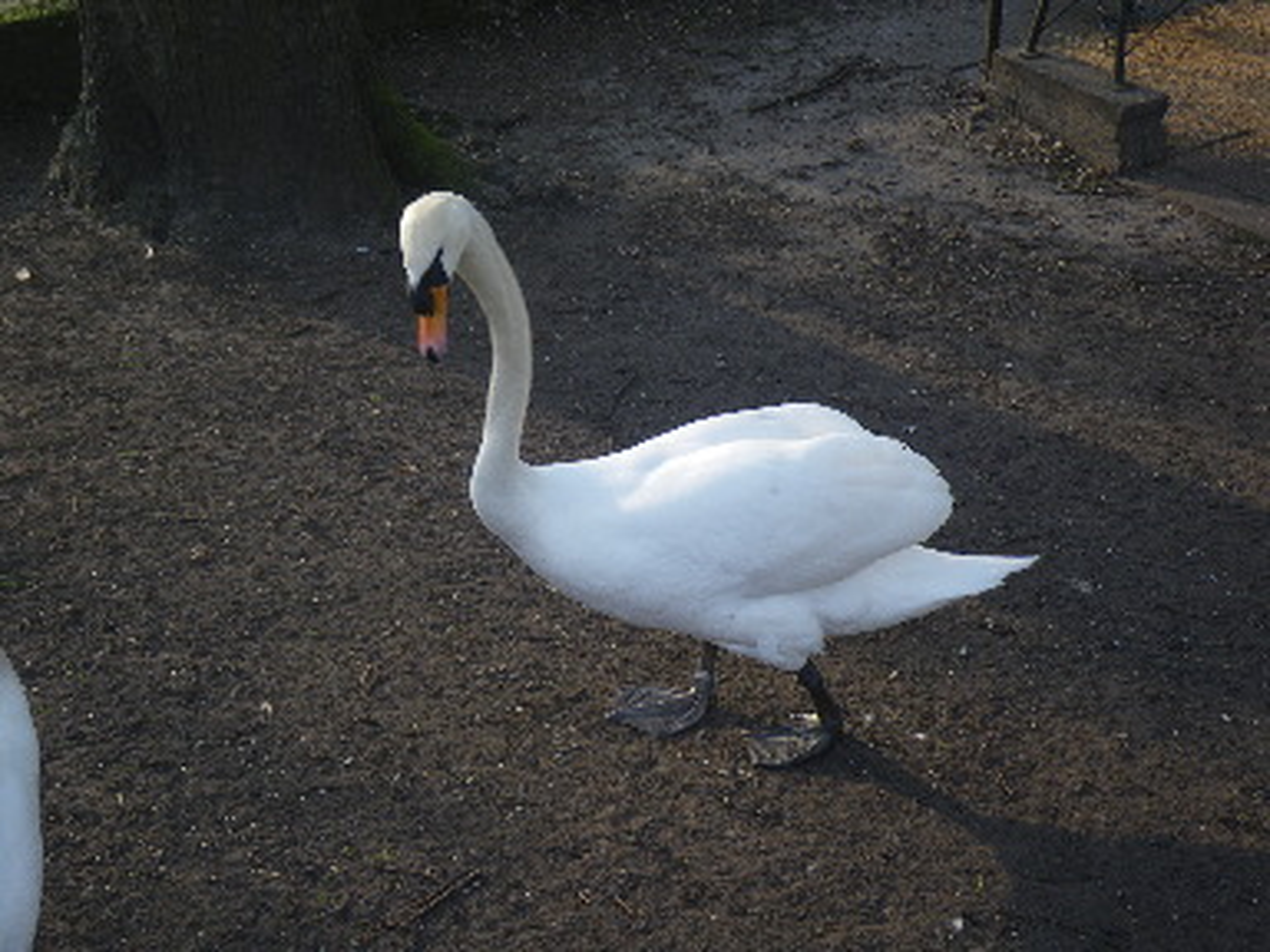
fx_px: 1541
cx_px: 635
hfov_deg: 44.8
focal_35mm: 42
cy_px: 476
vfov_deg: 34.3
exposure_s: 1/80
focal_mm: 7.5
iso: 50
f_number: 4.2
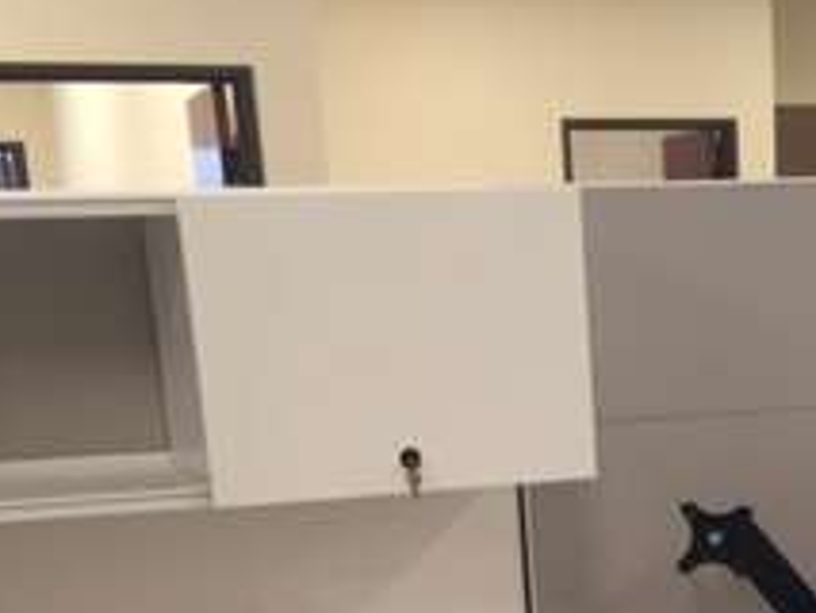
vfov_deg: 15.7
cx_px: 789
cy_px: 897
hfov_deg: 21.8
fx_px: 2052
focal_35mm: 87
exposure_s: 1/30
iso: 80
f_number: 2.2
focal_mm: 4.15
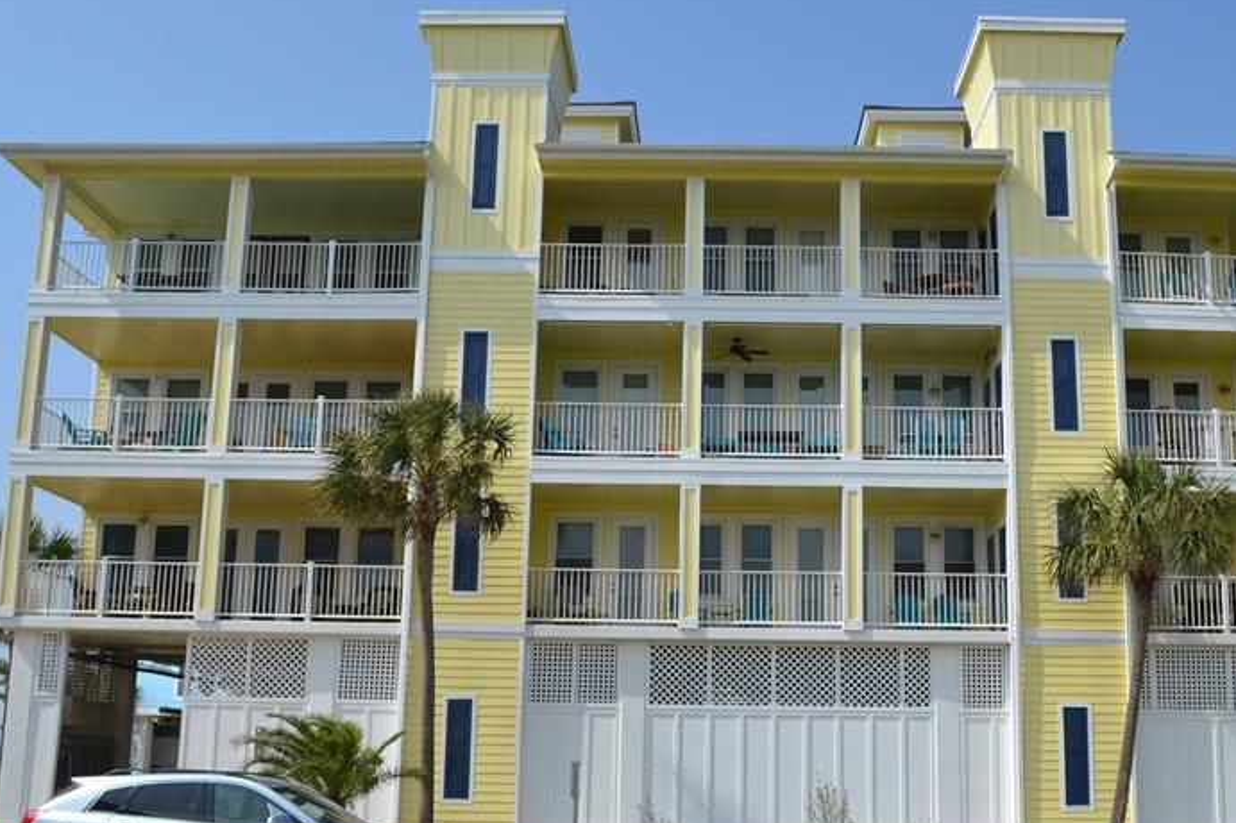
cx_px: 715
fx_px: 1373
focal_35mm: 40
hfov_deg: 48.3
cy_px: 483
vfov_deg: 33.3
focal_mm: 18
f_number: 7.1
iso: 400
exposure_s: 1/2000
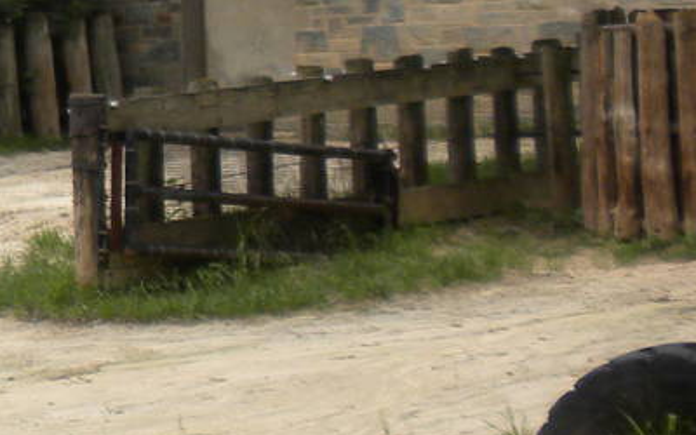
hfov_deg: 12.4
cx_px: -459
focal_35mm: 157
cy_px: -57
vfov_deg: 8.3
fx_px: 2978
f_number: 3.5
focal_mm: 6.6
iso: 74
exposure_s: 1/541
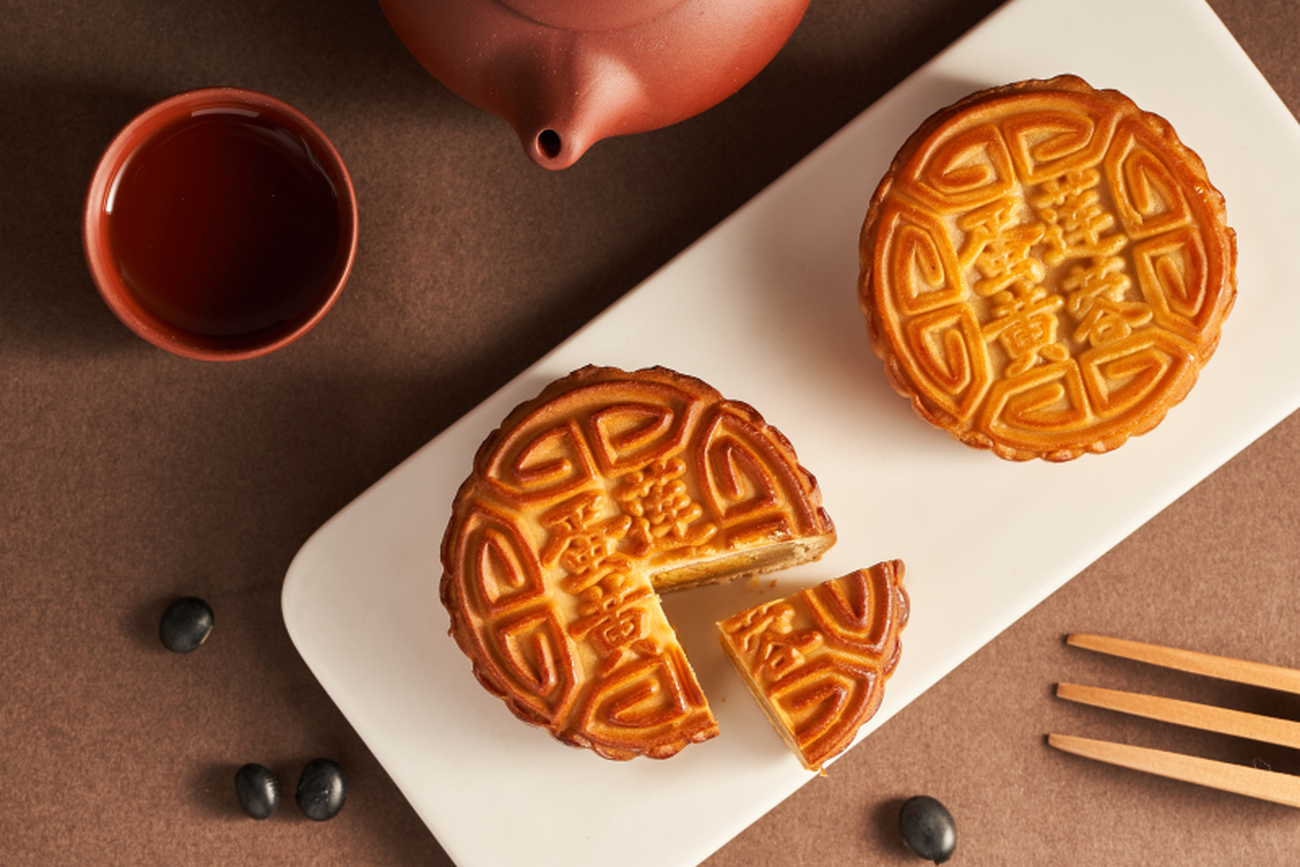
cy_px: 434
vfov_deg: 10.7
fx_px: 4624
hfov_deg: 16.0
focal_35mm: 128
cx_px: 734
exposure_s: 1/200
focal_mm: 100
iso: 200
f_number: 8
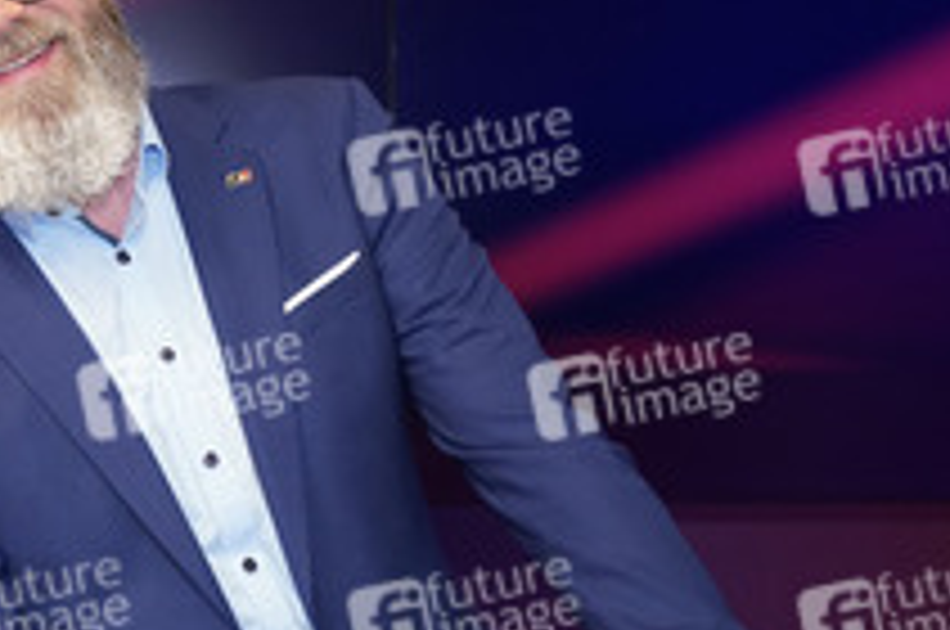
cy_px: 274
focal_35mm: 92
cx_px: 74
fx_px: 2424
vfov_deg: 14.8
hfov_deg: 21.6
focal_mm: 43
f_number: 5
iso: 2000
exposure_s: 1/160
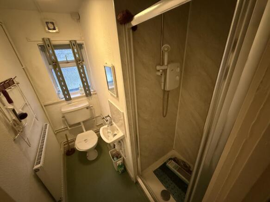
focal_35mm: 14
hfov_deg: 102.1
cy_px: 101
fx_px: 109
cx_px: 135
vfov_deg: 85.7
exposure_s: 1/33
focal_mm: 2.22
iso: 1000
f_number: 2.2
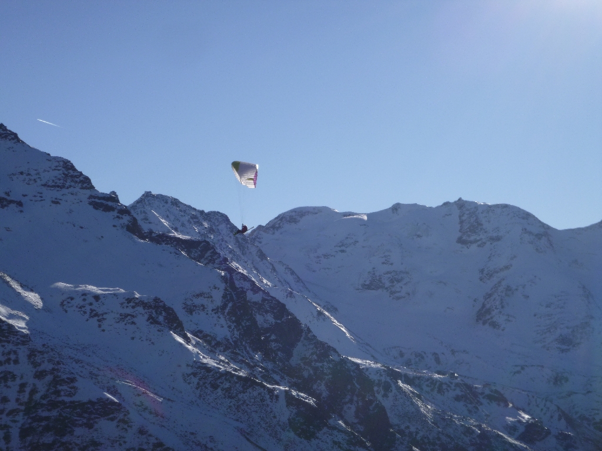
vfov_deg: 17.4
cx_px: 301
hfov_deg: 23.0
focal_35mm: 85
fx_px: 1478
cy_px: 226
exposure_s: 1/640
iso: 100
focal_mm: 15.3
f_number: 5.7
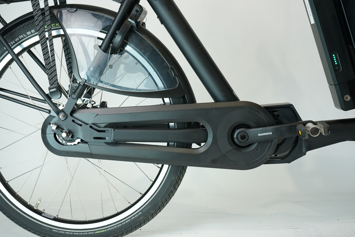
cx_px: 178
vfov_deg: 27.0
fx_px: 493
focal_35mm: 50
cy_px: 118
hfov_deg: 39.6
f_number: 6.3
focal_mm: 50
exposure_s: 1/200
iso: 2000
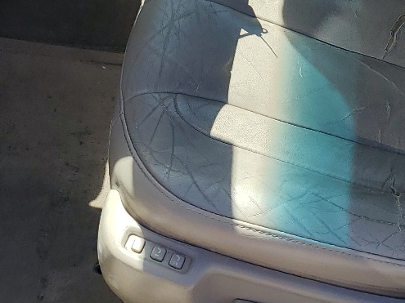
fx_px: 983
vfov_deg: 16.5
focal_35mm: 84
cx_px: 236
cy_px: -105
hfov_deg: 23.3
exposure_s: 1/1111
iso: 50
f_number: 1.5
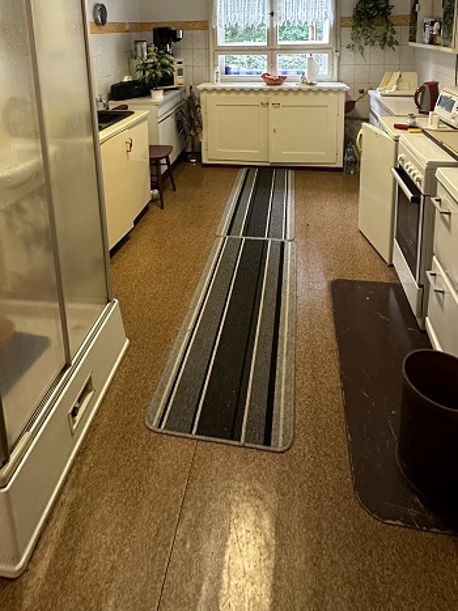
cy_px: 102
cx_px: 222
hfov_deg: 56.8
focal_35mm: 24
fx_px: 424
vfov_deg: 63.8
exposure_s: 1/50
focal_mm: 2.22
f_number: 2.2
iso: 500
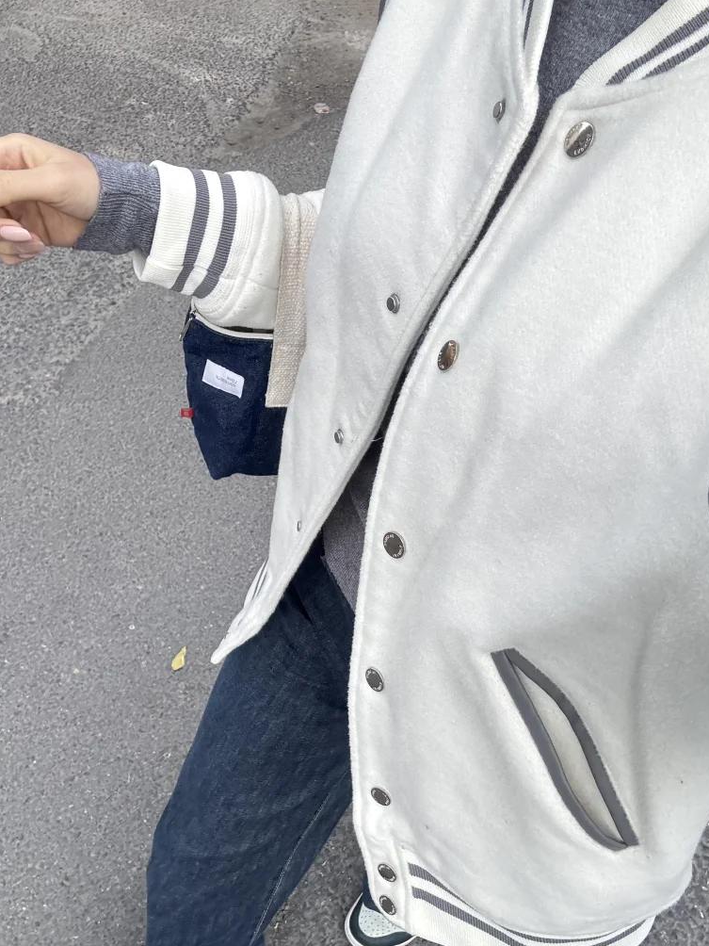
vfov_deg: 55.3
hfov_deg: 42.9
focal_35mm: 33
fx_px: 901
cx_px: 326
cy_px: 495
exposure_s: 1/185
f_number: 1.9
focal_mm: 2.69
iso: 25
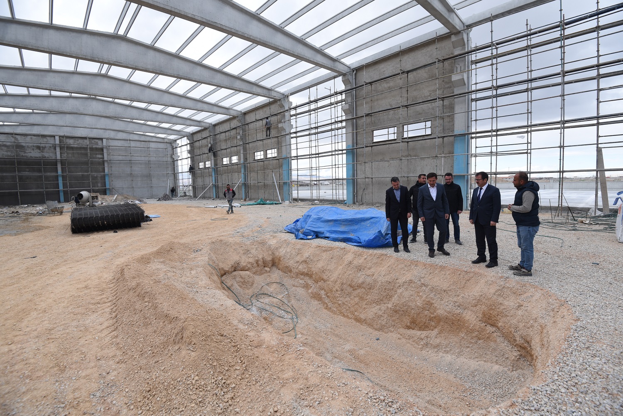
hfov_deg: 96.7
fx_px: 277
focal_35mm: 16
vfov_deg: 73.8
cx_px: 312
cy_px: 208
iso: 125
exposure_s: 1/200
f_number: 5.6
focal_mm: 16
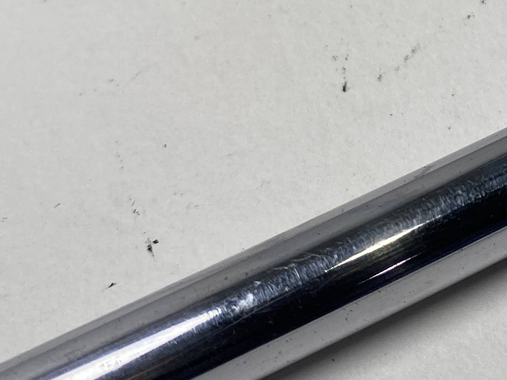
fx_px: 1347
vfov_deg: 15.4
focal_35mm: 92
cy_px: -87
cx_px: 708
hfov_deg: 19.2
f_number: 1.8
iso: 32
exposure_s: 1/259
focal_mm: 4.25
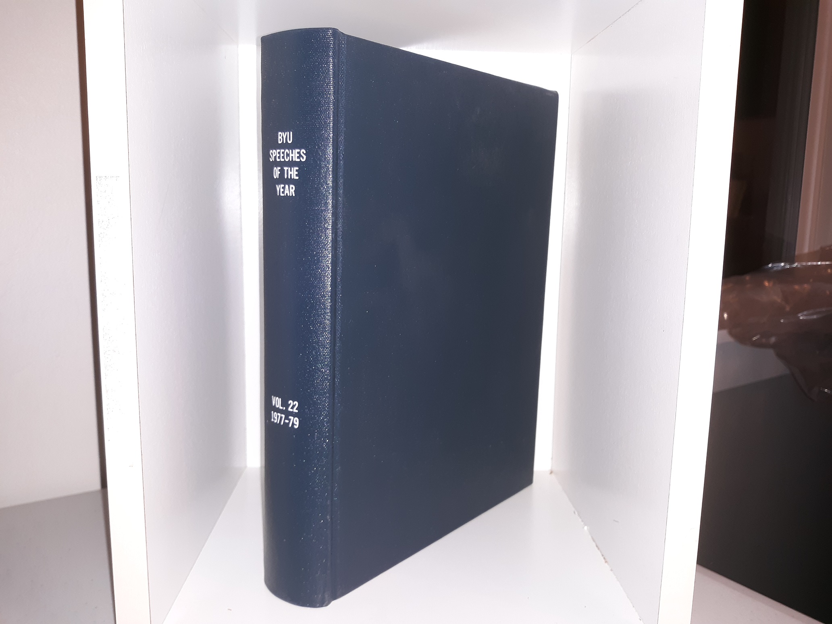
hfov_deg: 63.4
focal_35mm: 28
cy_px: 312
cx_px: 416
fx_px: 673
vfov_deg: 49.7
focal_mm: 3.7
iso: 64
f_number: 1.7
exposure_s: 1/40
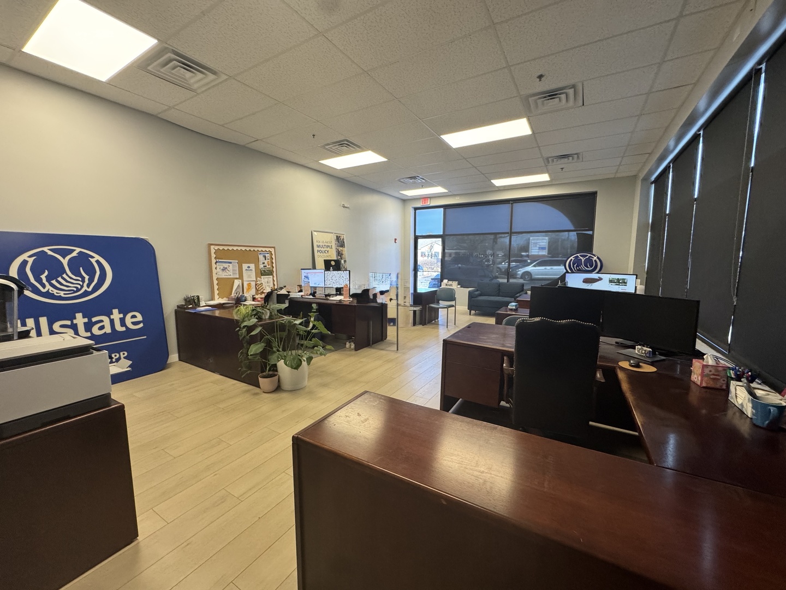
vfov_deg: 85.7
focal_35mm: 14
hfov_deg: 102.1
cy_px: 295
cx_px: 393
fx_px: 318
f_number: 2.2
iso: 250
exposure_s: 1/120
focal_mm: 2.22
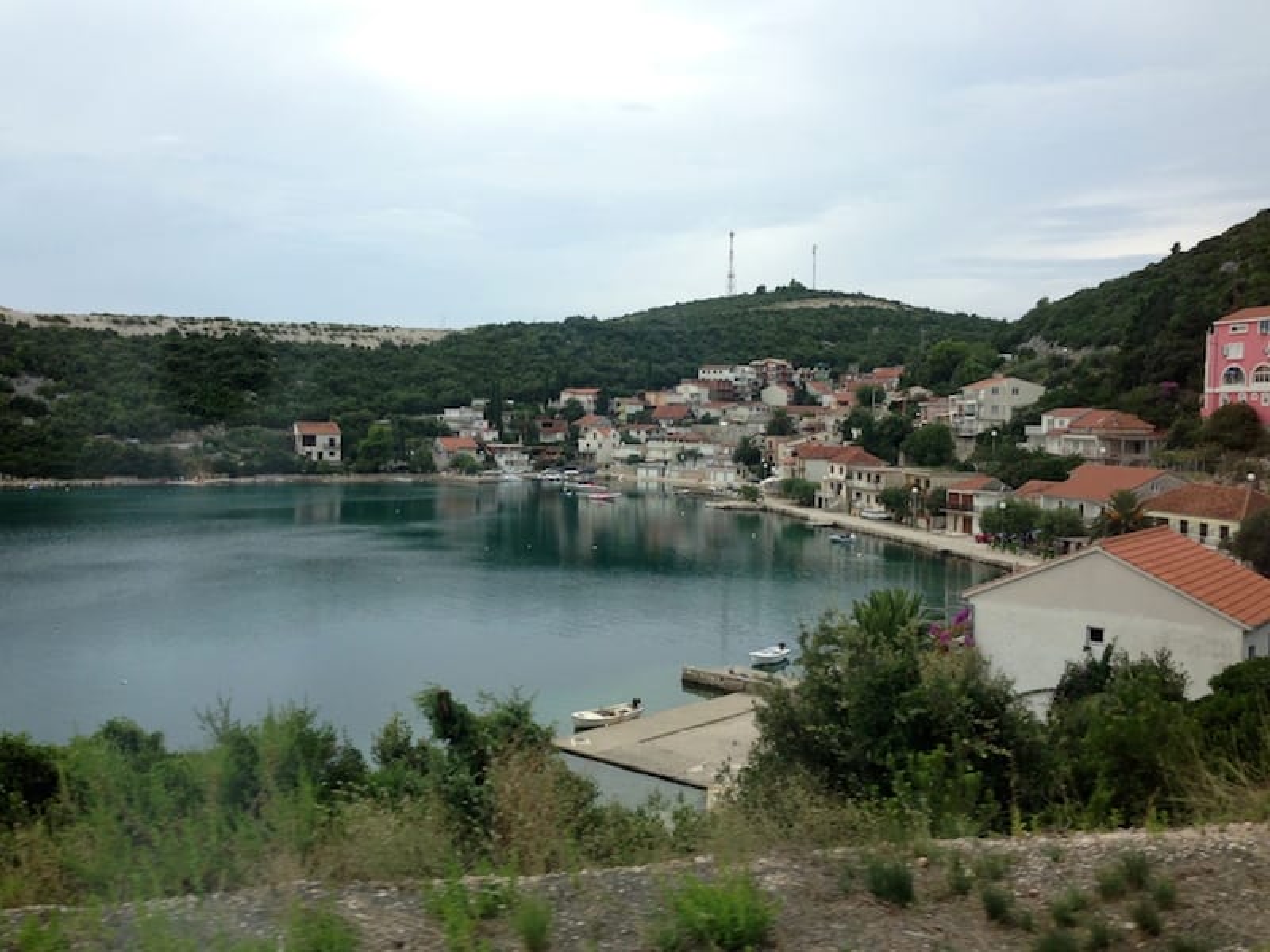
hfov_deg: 55.4
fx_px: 1211
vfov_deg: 42.9
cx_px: 635
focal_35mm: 33
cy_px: 476
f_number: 2.4
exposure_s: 1/511
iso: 50
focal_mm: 4.12
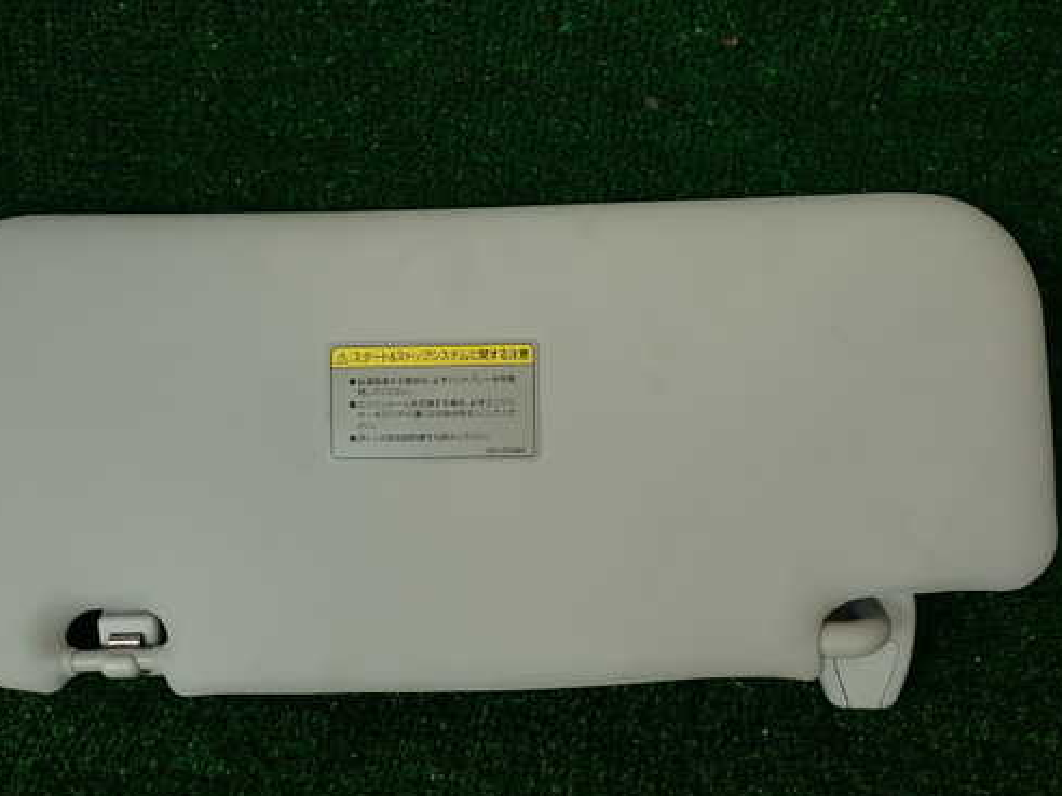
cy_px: 414
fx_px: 1196
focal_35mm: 39
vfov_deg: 36.8
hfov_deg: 47.8
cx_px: 494
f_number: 3.2
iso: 100
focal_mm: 5.79
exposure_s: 1/160
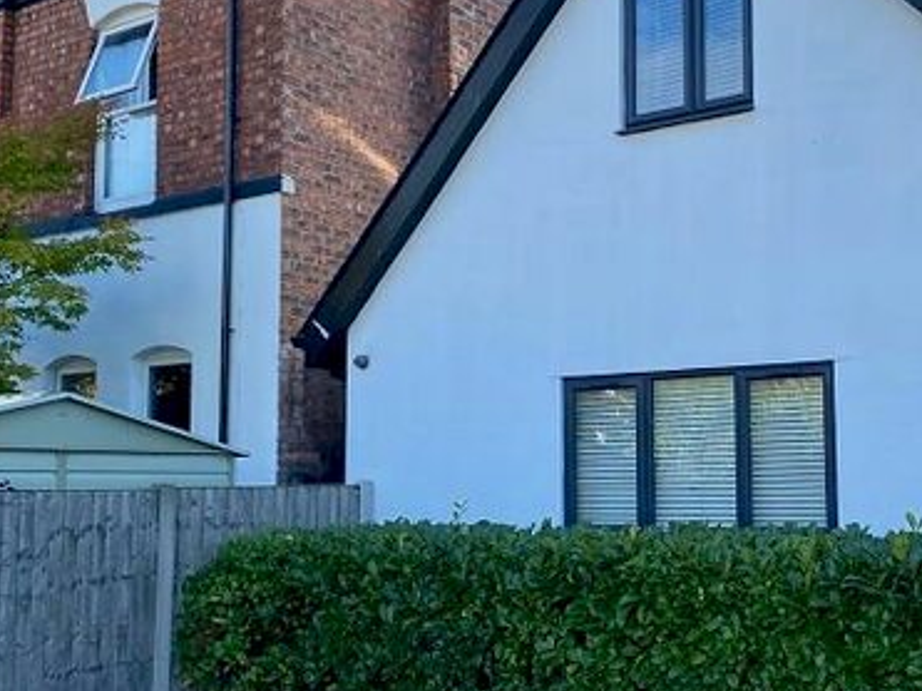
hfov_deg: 38.6
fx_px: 1305
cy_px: 378
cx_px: 601
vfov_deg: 29.6
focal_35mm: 49
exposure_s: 1/1114
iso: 32
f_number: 1.8
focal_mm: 4.25
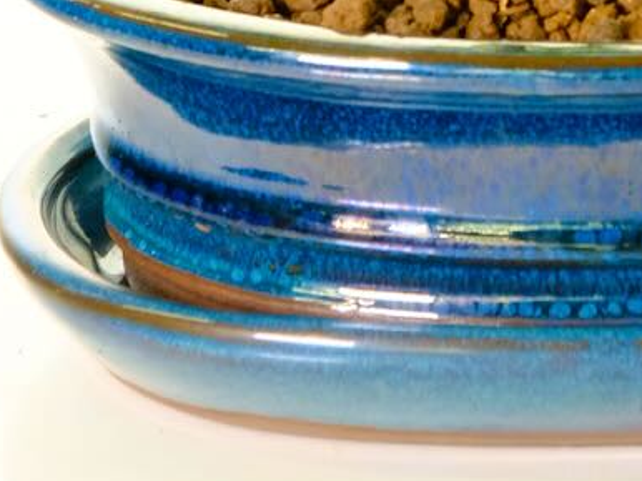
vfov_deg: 3.8
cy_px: -561
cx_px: 501
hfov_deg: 5.2
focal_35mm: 383
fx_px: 7099
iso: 3200
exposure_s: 1/40
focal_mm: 80
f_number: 8
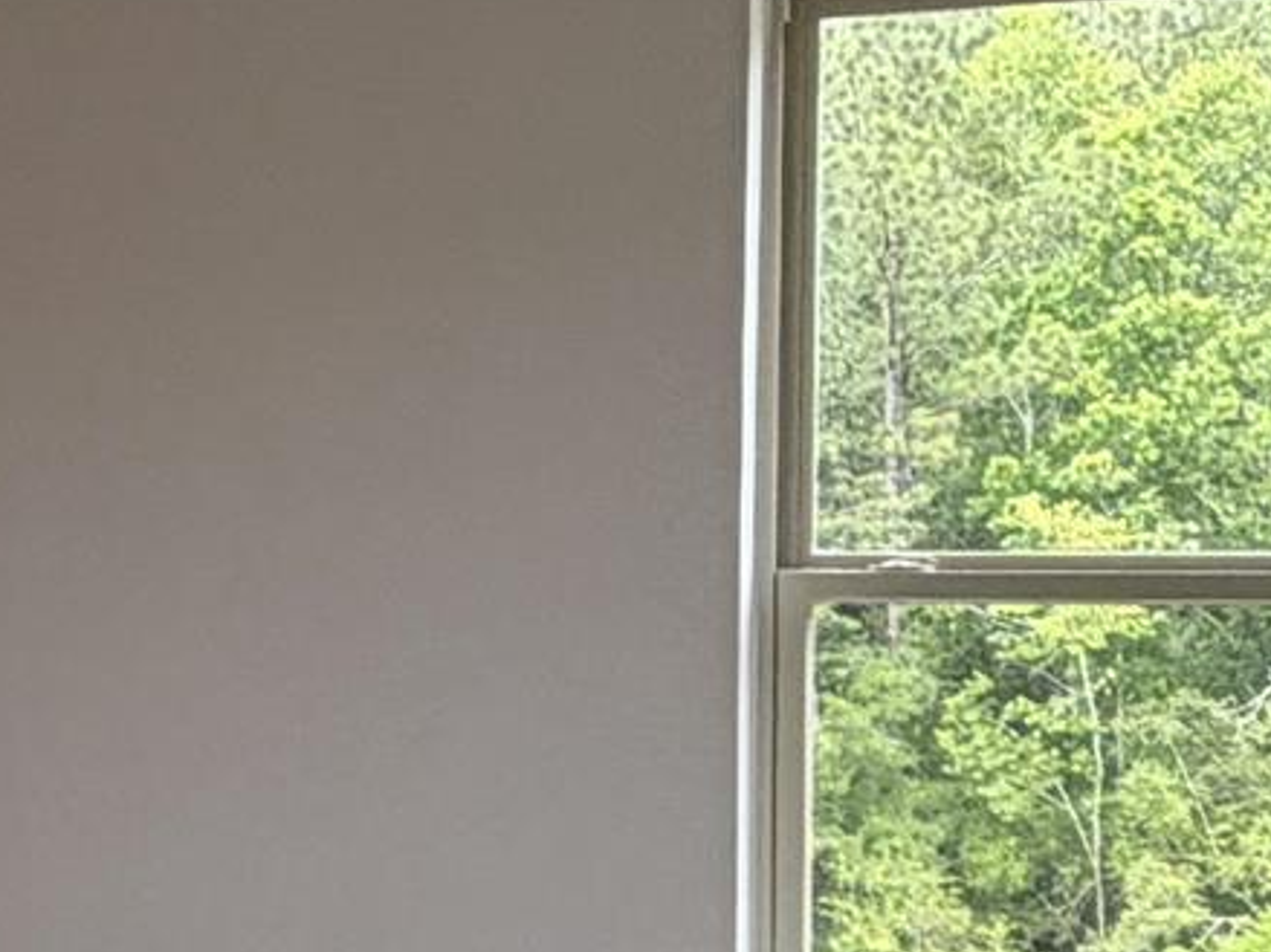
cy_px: 697
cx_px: -686
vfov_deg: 15.0
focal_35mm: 98
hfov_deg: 17.7
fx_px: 3597
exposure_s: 1/120
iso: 50
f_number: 2.2
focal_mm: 2.22
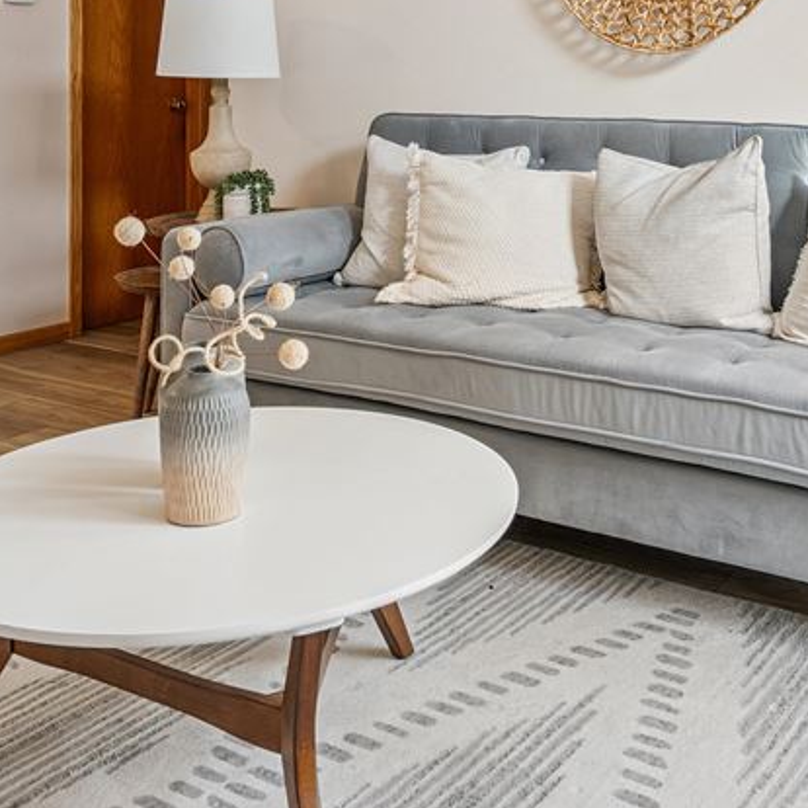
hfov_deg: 39.5
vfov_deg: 36.7
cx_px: 545
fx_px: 1109
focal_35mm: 42
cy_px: 36
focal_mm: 16
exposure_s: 1/50
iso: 400
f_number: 9
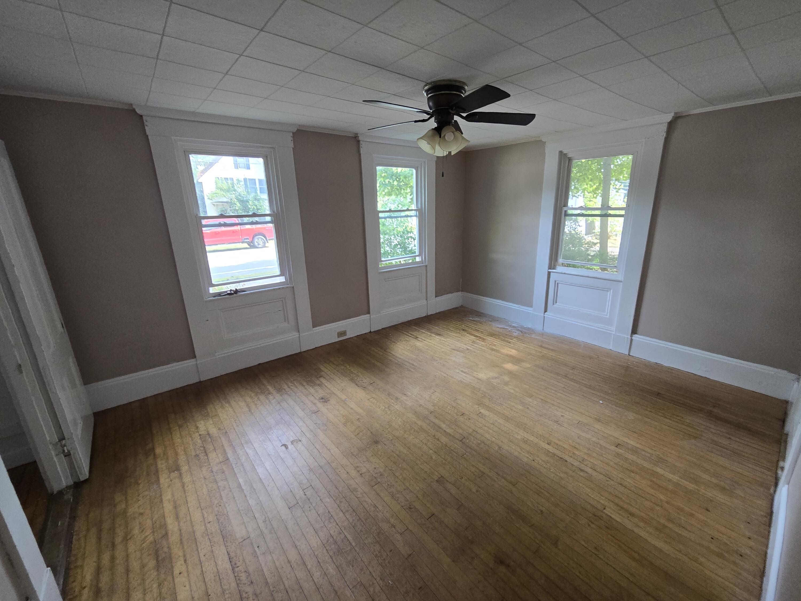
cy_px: 300
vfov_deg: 89.9
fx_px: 301
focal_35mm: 13
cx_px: 400
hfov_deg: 106.2
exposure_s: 1/60
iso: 250
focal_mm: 2.2
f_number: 2.2
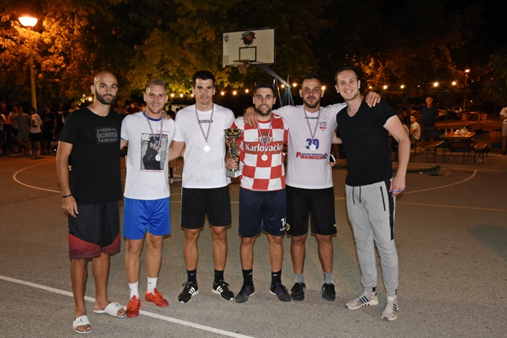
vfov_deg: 37.9
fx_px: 493
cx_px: 250
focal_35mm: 35
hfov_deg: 54.4
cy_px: 172
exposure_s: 1/40
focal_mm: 22
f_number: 3.8
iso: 1000
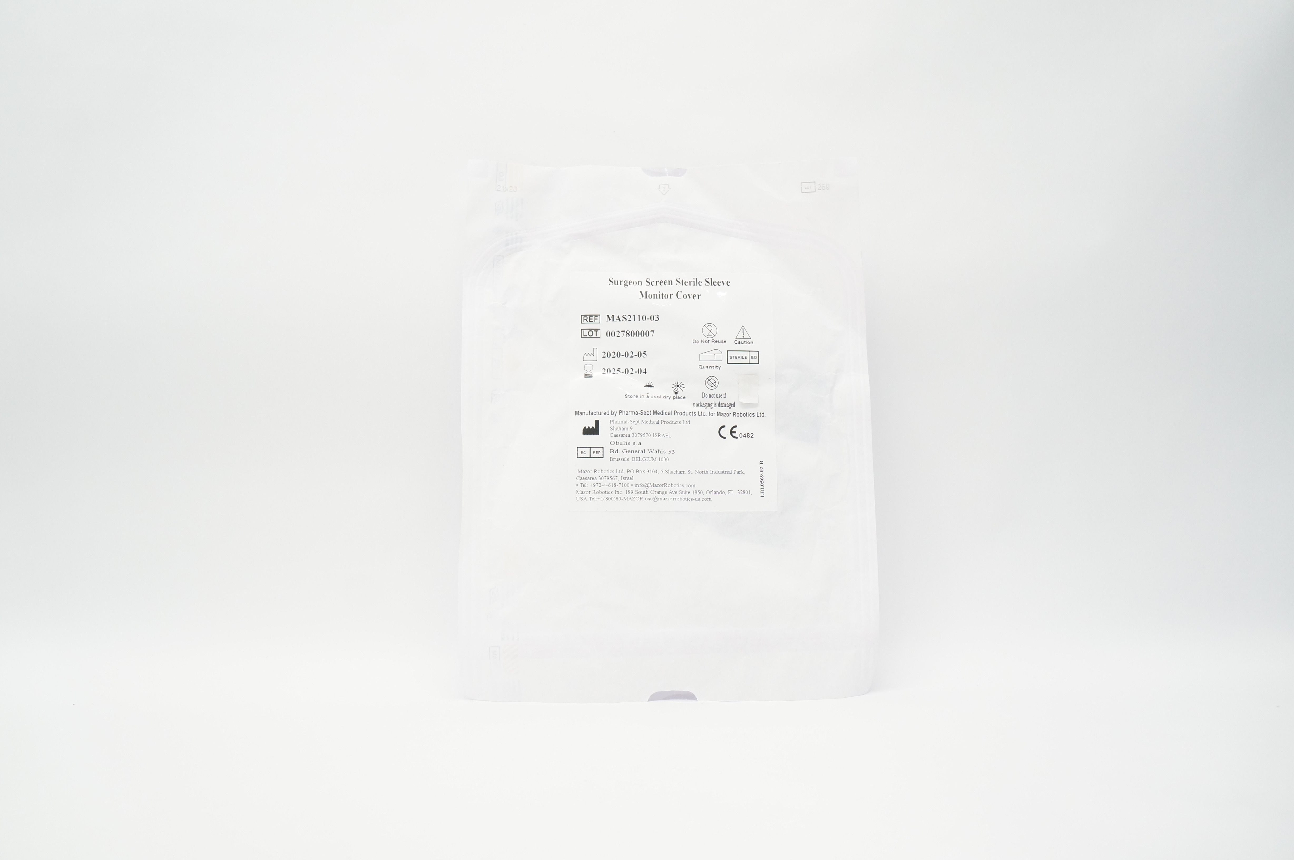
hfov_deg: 67.4
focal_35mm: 27
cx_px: 647
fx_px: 969
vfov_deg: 47.8
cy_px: 430
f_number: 5
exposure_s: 1/100
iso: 800
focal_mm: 18
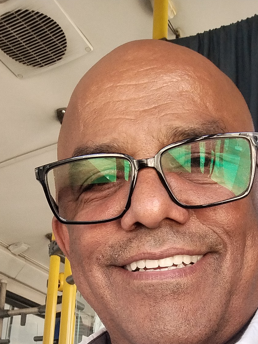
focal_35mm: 49
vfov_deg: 35.0
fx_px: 487
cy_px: 350
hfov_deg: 29.6
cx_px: 147
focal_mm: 3.26
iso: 80
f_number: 2.4
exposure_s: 1/120
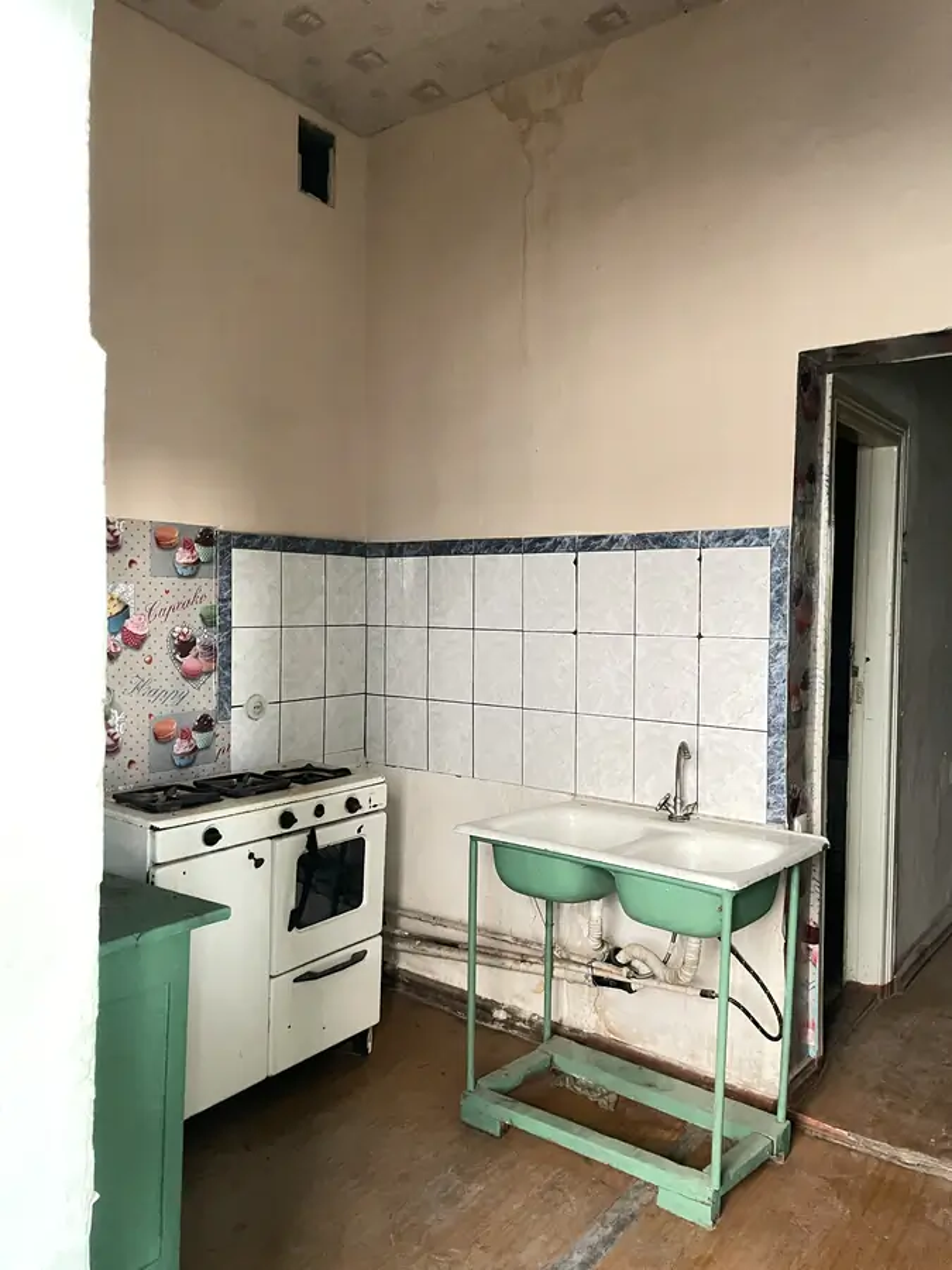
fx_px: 953
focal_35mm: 26
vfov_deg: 67.3
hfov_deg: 53.1
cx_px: 476
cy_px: 635
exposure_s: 1/18
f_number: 1.6
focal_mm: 4.2
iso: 1000
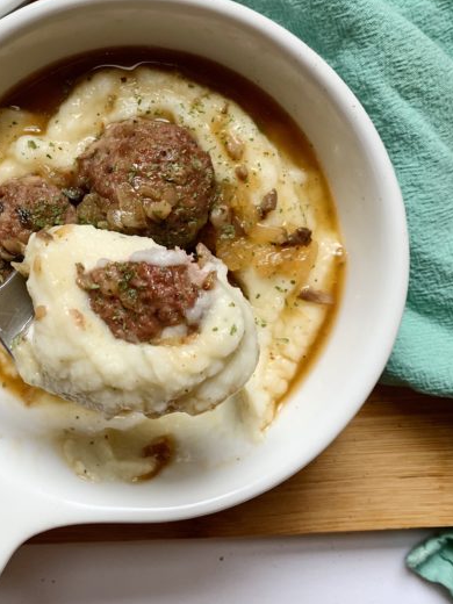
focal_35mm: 40
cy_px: 215
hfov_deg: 35.2
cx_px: 118
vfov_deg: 46.3
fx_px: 698
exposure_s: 1/70
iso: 100
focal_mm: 4.25
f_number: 1.8
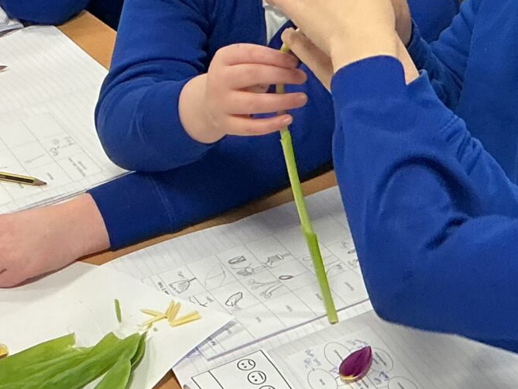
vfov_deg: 13.3
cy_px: 105
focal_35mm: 111
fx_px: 1661
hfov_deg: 17.0
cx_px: 601
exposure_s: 1/60
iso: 100
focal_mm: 3
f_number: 1.8
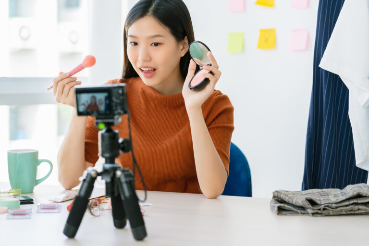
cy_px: 123
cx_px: 184
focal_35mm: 85
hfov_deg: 23.9
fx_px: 871
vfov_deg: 16.1
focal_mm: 85
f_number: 3.5
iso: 640
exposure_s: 1/640
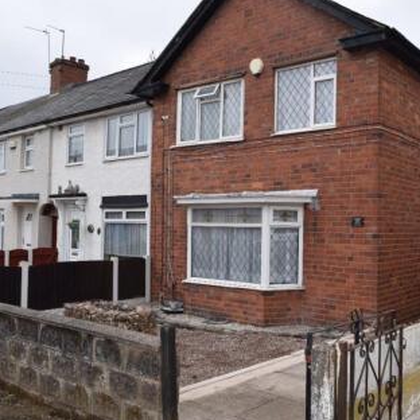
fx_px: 480
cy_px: 209
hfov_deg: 46.3
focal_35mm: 35
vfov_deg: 47.2
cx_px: 288
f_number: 6.3
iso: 100
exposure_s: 1/200
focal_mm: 18
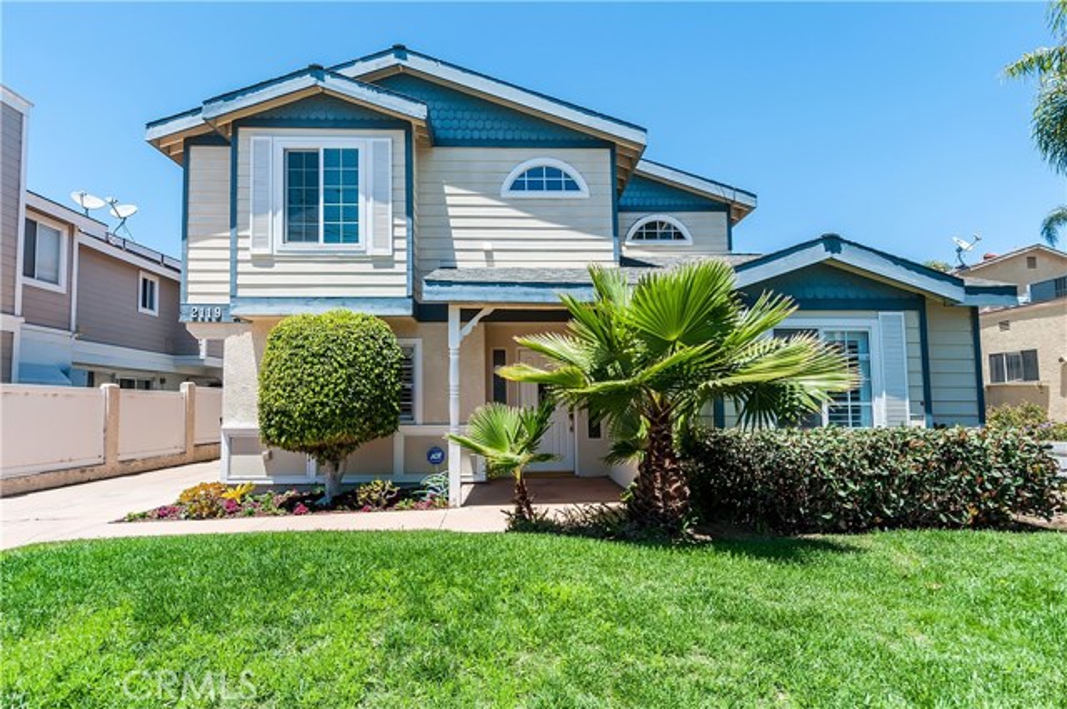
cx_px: 534
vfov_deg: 67.2
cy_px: 354
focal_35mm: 18
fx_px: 533
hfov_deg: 90.1
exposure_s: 1/400
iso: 200
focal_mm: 12
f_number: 9
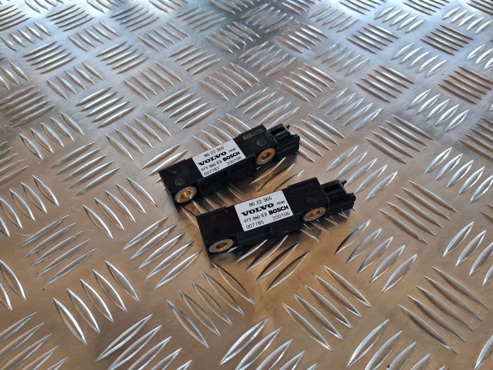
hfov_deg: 67.3
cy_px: 185
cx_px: 246
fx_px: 370
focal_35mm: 26
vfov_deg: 53.1
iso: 160
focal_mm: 5.4
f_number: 1.8
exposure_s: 1/100
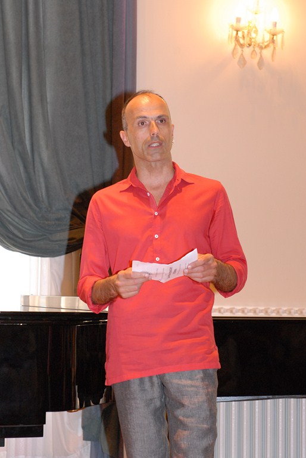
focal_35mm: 105
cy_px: 229
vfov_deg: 19.4
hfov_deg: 13.1
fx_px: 1335
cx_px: 153
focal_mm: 70
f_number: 7.1
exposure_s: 1/60
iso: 1000
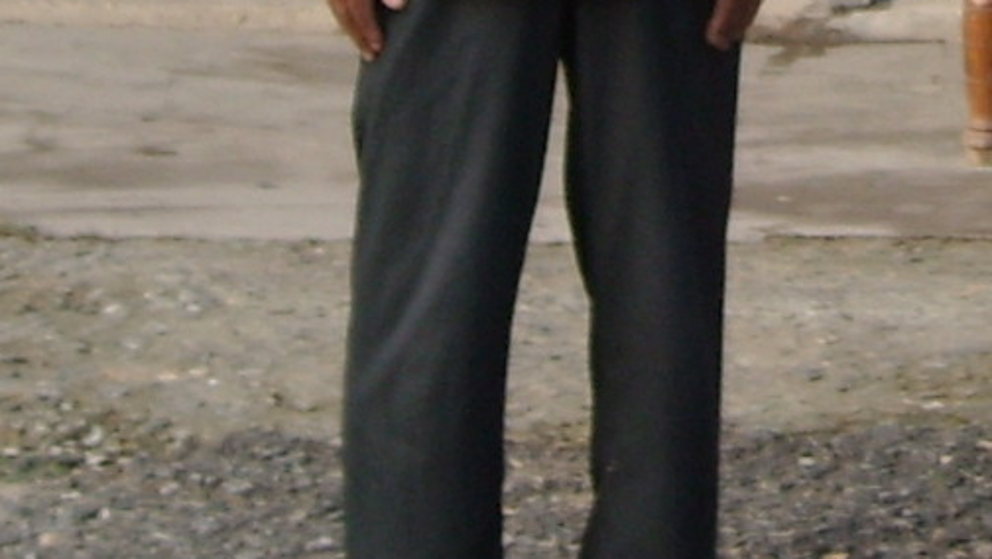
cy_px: -872
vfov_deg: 5.9
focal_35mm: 196
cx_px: 1338
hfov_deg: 10.7
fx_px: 5158
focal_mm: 5.7
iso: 64
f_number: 2.8
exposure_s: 1/209
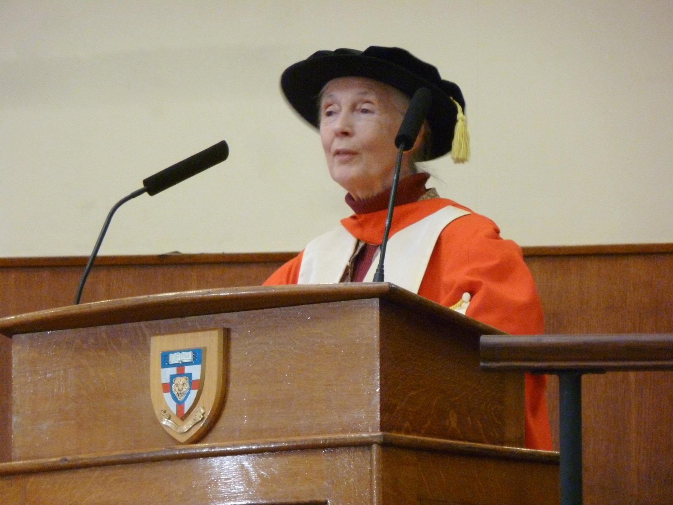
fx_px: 5910
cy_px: 252
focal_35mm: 304
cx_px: 336
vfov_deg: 4.9
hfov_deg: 6.5
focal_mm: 54.5
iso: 640
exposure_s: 1/8
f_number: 5.7
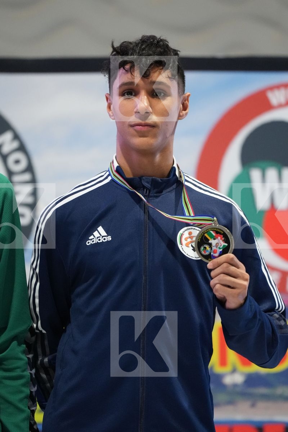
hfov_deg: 4.6
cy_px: 216
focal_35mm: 300
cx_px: 144
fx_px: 3600
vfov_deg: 6.9
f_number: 2.8
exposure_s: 1/250
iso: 4000
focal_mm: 200
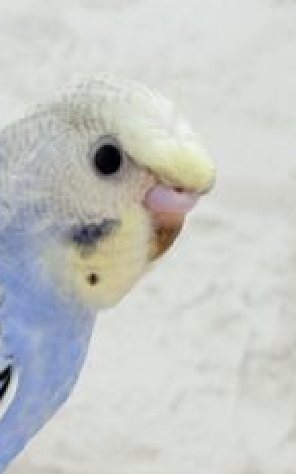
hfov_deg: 8.9
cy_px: 400
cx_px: -57
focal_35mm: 146
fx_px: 1887
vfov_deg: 14.2
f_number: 1.6
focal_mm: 5.96
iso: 80
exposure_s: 1/100
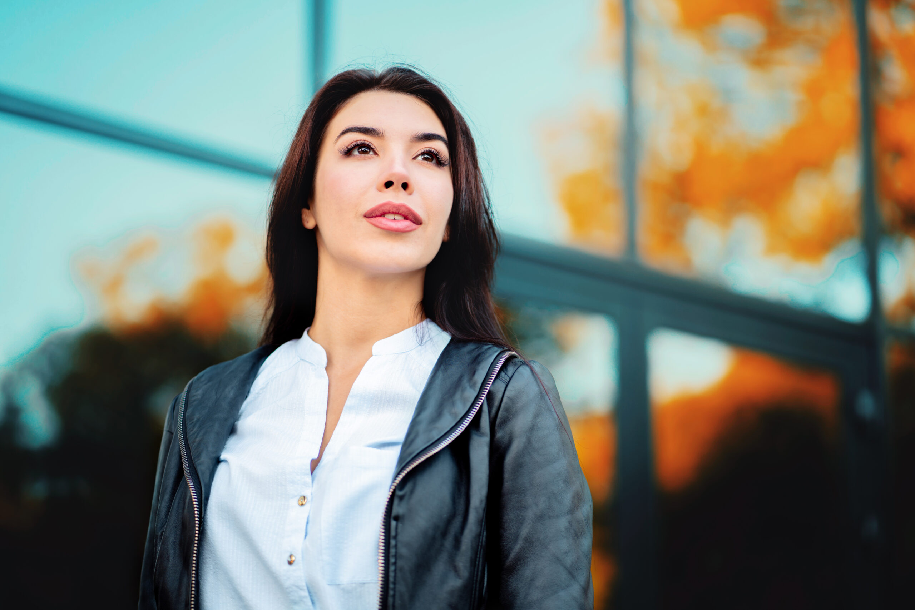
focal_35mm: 85
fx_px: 2160
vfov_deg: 16.1
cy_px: 305
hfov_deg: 23.9
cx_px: 458
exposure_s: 1/200
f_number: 1.8
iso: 100
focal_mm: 85
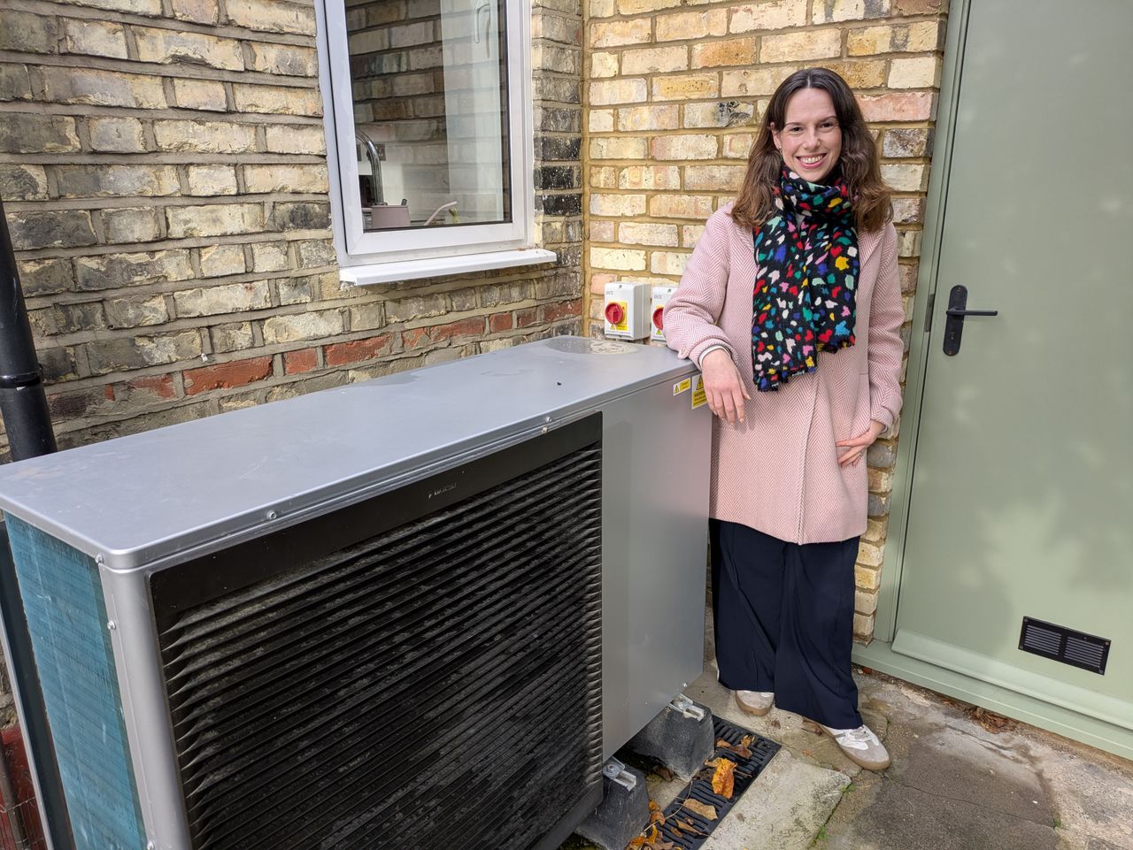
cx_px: 566
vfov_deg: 54.9
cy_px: 425
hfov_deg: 69.4
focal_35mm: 25
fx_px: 819
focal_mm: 5.43
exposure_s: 1/232
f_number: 1.89
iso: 46
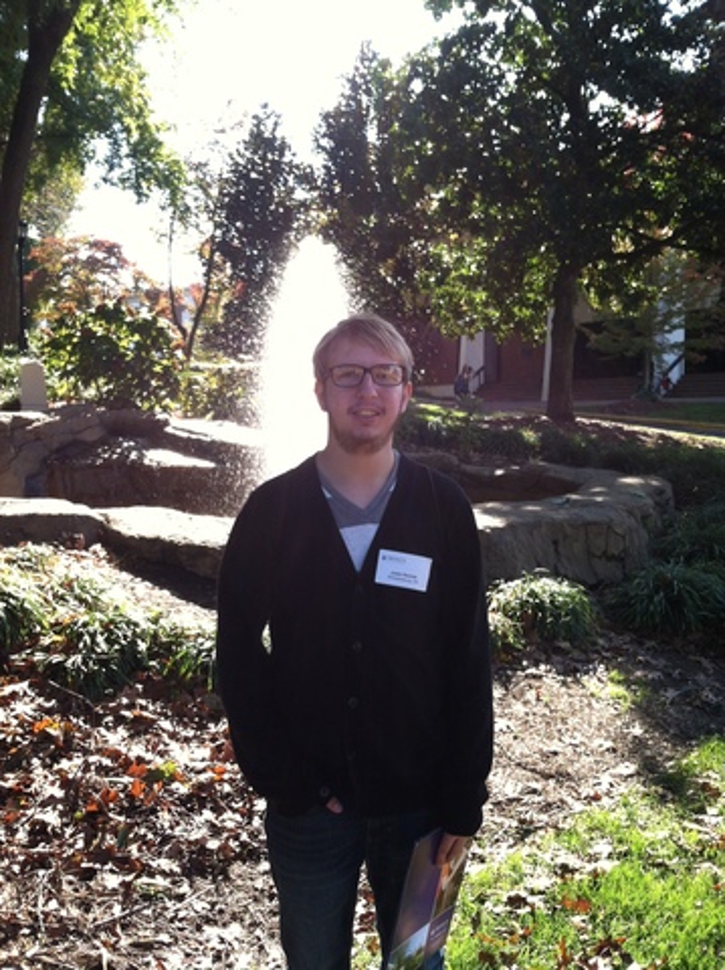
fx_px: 979
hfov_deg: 40.6
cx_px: 362
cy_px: 485
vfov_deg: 52.7
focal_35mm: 35
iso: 80
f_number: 2.8
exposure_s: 1/221
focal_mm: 3.85
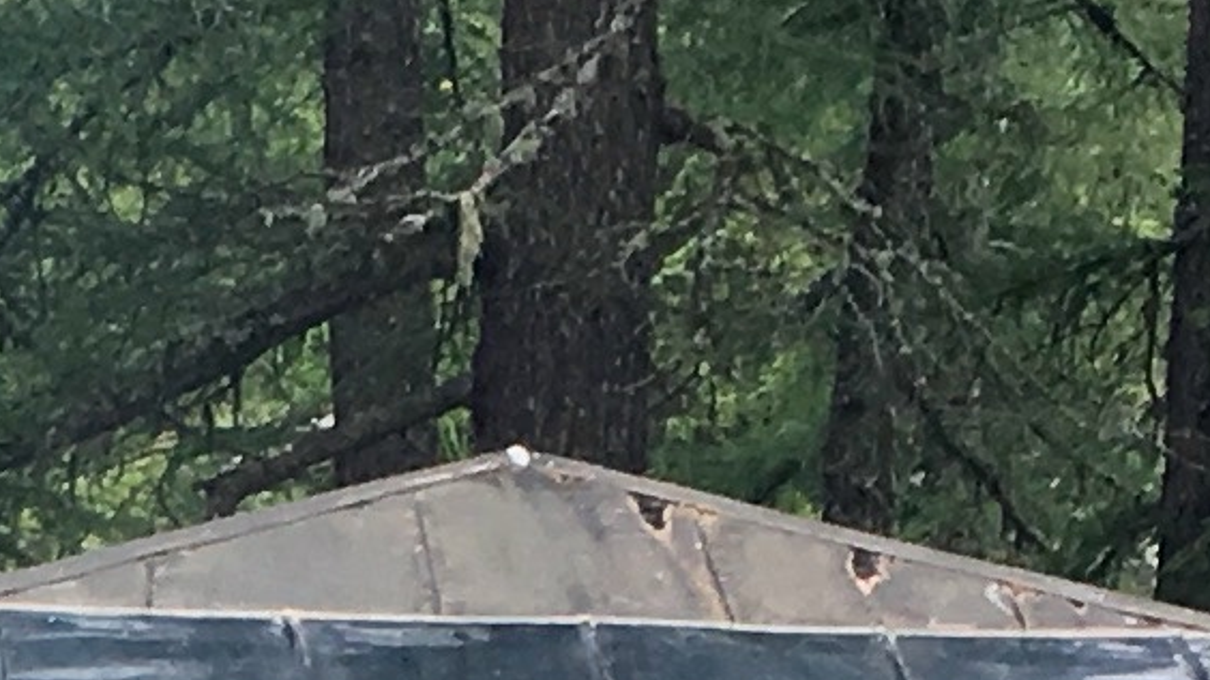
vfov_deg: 5.1
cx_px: -118
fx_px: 7250
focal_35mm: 226
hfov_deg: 9.4
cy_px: 2167
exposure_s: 1/119
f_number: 2.2
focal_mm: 4.15
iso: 25
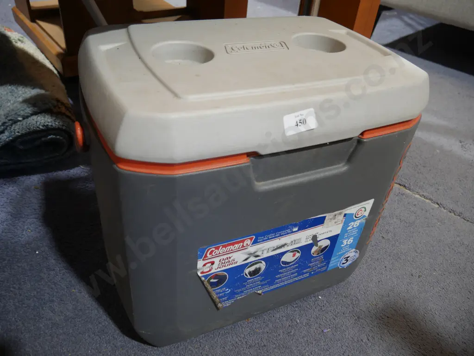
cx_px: 237
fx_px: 384
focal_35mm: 28
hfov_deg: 63.4
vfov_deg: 49.8
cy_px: 178
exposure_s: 1/60
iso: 320
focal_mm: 14
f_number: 3.5
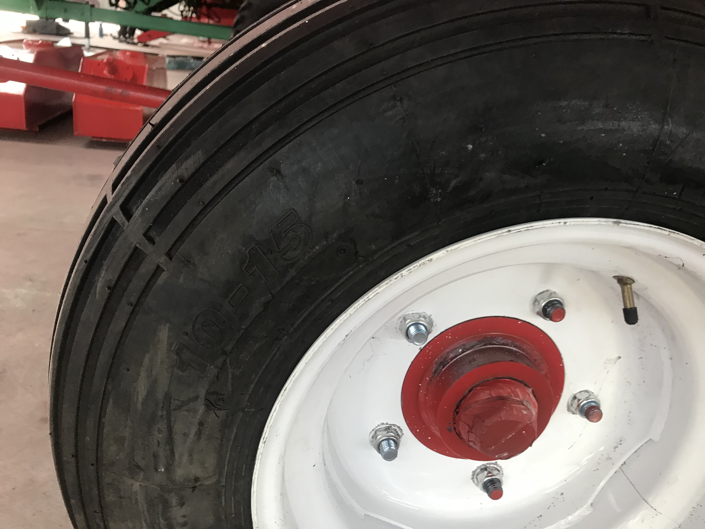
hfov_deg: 63.4
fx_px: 570
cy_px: 264
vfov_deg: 49.7
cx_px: 352
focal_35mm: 28
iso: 32
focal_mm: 3.99
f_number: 1.8
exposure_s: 1/25
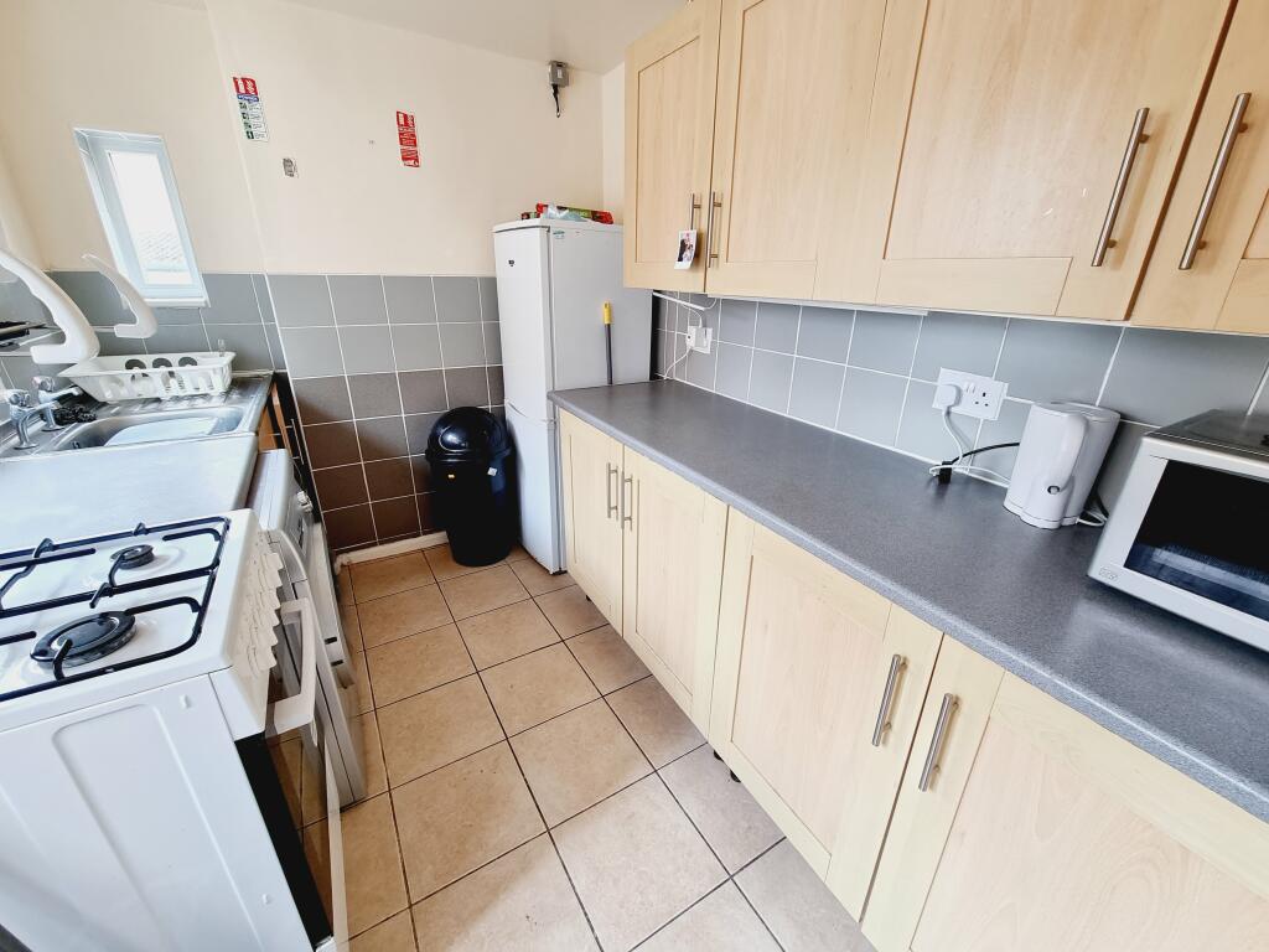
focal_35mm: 13
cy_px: 476
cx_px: 634
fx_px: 477
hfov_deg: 106.2
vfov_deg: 89.9
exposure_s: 1/50
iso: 125
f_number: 2.2
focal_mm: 2.2
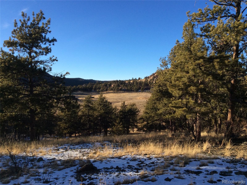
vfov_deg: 44.0
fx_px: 228
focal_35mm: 32
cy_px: 92
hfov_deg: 56.9
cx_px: 124
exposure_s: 1/724
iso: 32
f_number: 2.4
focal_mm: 3.3
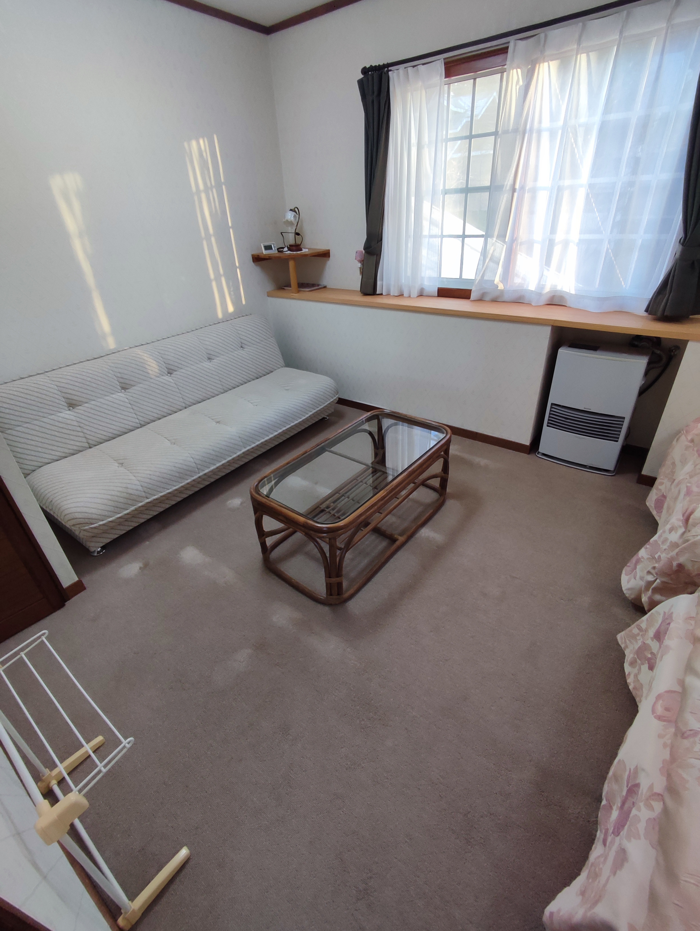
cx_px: 350
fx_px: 431
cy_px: 466
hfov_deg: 78.2
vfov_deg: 94.5
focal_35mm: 16
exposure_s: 1/50
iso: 127
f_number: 2.2
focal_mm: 1.65
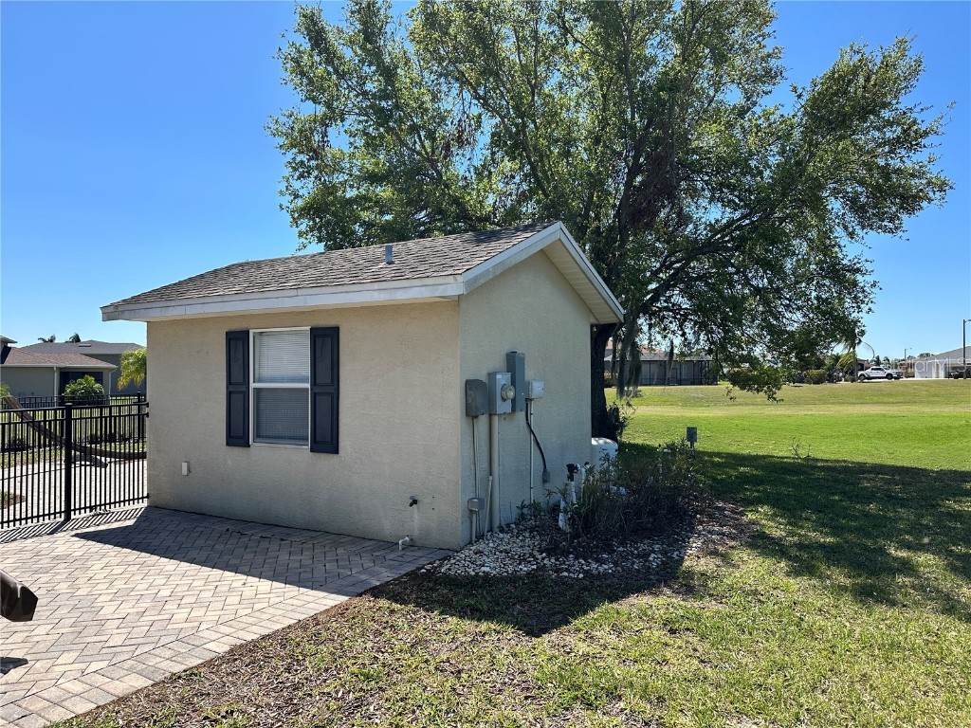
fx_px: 673
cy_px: 364
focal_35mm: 24
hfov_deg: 71.6
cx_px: 486
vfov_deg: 56.8
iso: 80
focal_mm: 6.86
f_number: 1.78
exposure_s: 1/3717
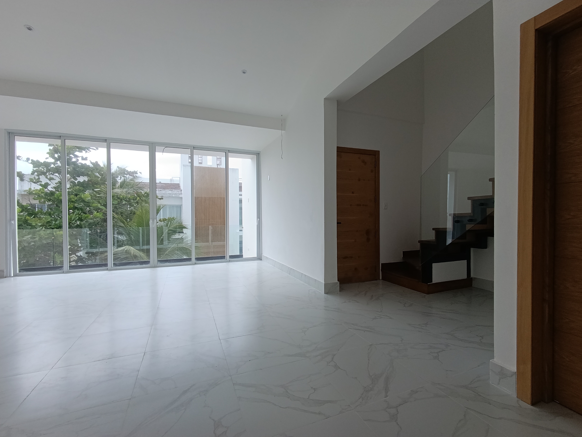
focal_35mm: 16
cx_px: 291
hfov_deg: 94.5
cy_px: 218
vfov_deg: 78.1
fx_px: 269
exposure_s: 1/286
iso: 50
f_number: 2.2
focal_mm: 1.65
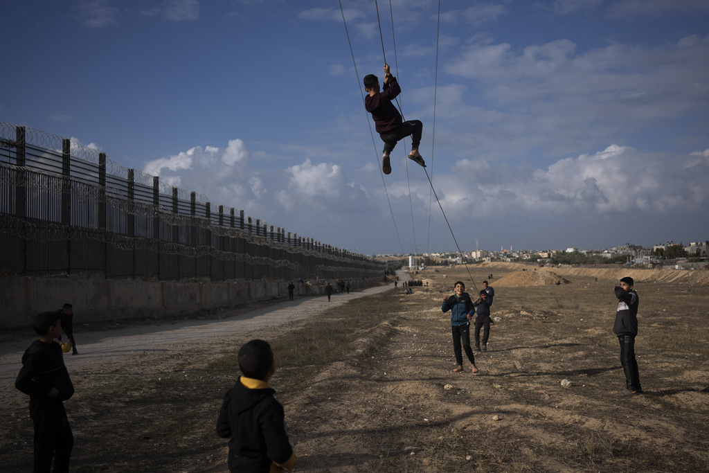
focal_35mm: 35
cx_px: 354
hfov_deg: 54.4
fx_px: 689
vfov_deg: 37.9
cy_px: 236
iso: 320
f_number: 2.8
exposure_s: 1/12800
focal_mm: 35
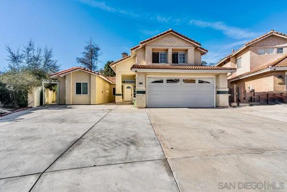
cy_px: 96
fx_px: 128
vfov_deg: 73.8
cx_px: 144
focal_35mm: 16
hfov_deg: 96.7
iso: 100
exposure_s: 1/500
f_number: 5.6
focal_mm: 16
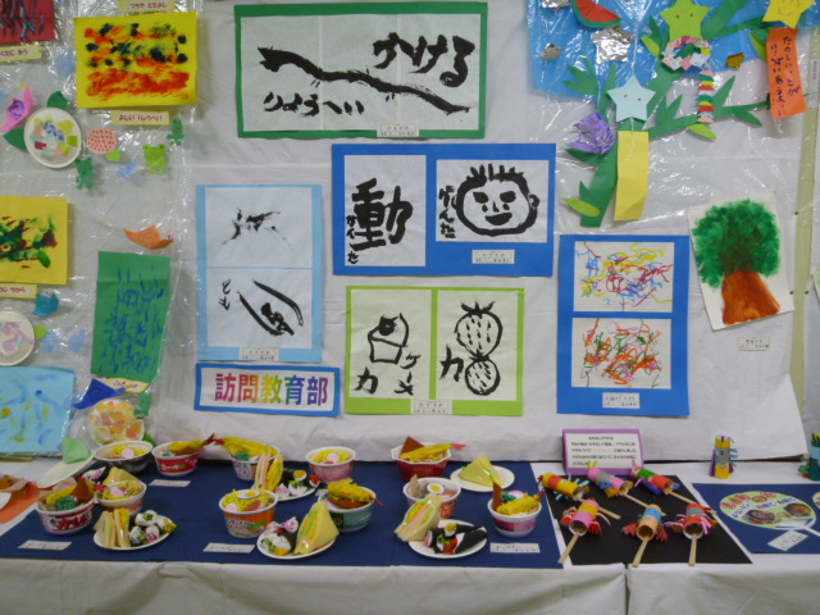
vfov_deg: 48.2
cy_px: 308
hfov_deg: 61.7
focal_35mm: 29
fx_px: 687
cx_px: 410
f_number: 3
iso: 200
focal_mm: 5.2
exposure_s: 1/30
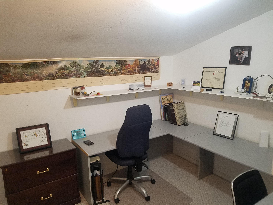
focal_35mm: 26
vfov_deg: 53.1
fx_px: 205
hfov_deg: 67.3
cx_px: 136
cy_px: 102
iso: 160
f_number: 1.7
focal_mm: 4.2
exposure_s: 1/30
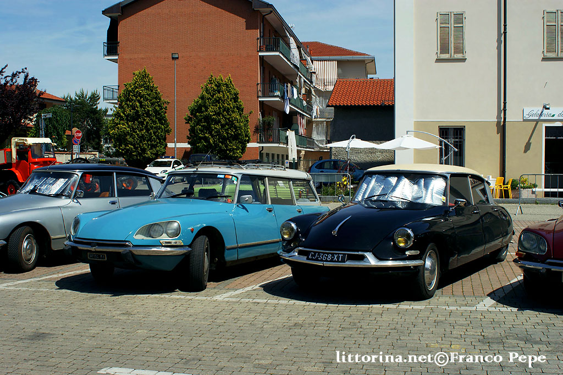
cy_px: 188
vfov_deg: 29.8
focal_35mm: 45
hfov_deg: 43.6
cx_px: 282
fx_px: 703
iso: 100
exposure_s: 1/320
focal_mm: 30
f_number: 8
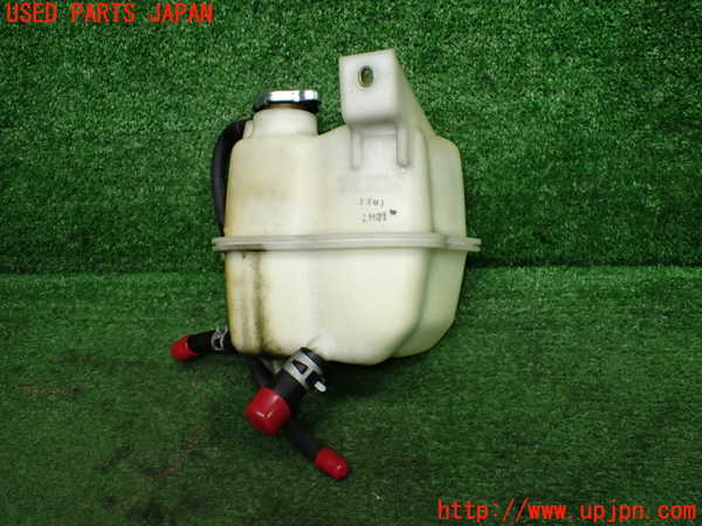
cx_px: 351
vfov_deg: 46.8
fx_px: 608
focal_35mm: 30
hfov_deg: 60.0
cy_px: 263
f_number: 2.3
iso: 320
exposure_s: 1/125
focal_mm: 5.4
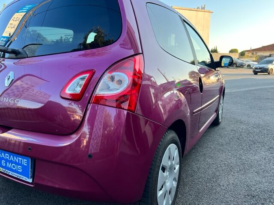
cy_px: 102
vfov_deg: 53.1
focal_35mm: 26
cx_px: 137
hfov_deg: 67.3
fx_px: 206
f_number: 1.5
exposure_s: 1/427
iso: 50
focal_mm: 5.7
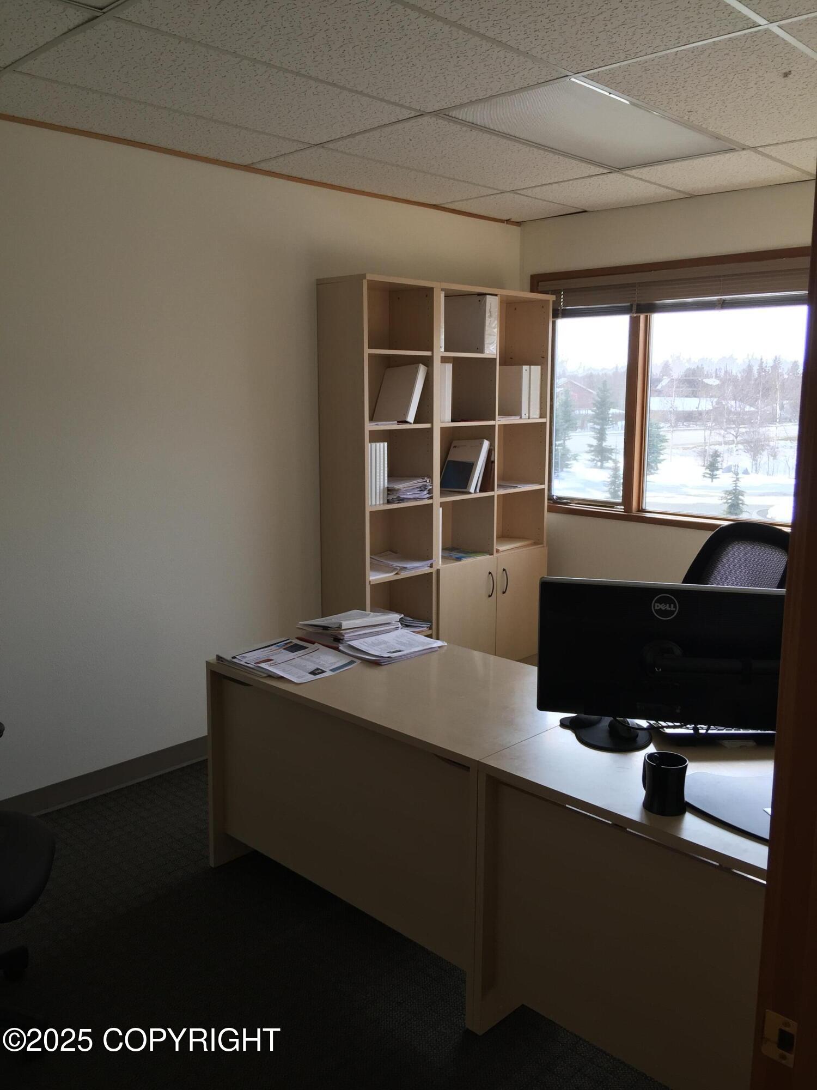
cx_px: 408
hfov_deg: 48.2
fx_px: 913
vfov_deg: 61.7
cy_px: 545
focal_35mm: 29
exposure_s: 1/120
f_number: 2.2
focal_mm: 4.15
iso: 50
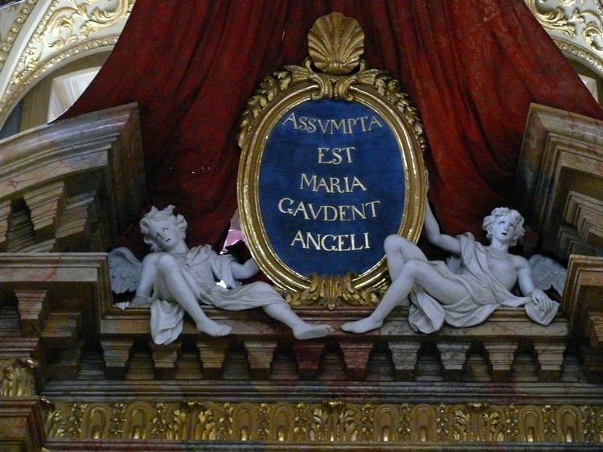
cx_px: 302
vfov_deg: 12.5
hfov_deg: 16.7
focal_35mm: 118
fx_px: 2055
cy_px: 226
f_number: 3.6
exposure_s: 1/8
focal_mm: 24.9
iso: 800
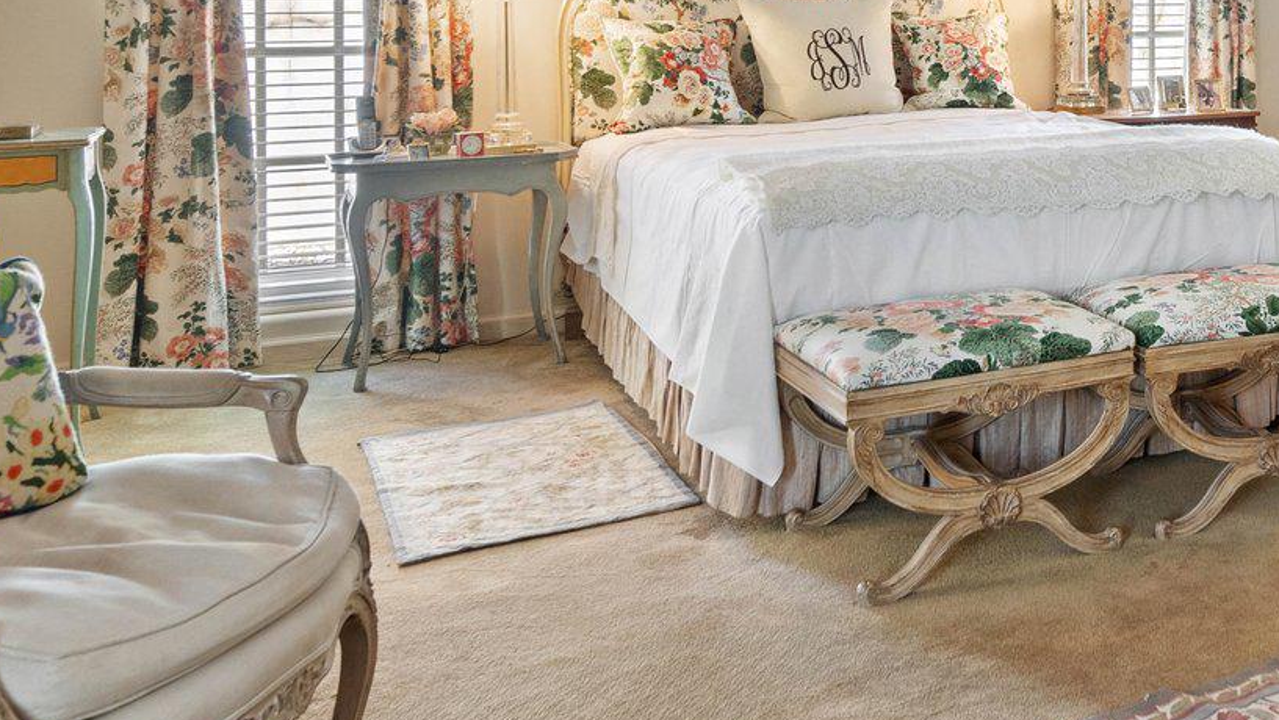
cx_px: 1133
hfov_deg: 44.3
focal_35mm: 42
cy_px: -18
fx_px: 1425
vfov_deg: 26.7
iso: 500
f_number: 8
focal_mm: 16
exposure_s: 1/2.5
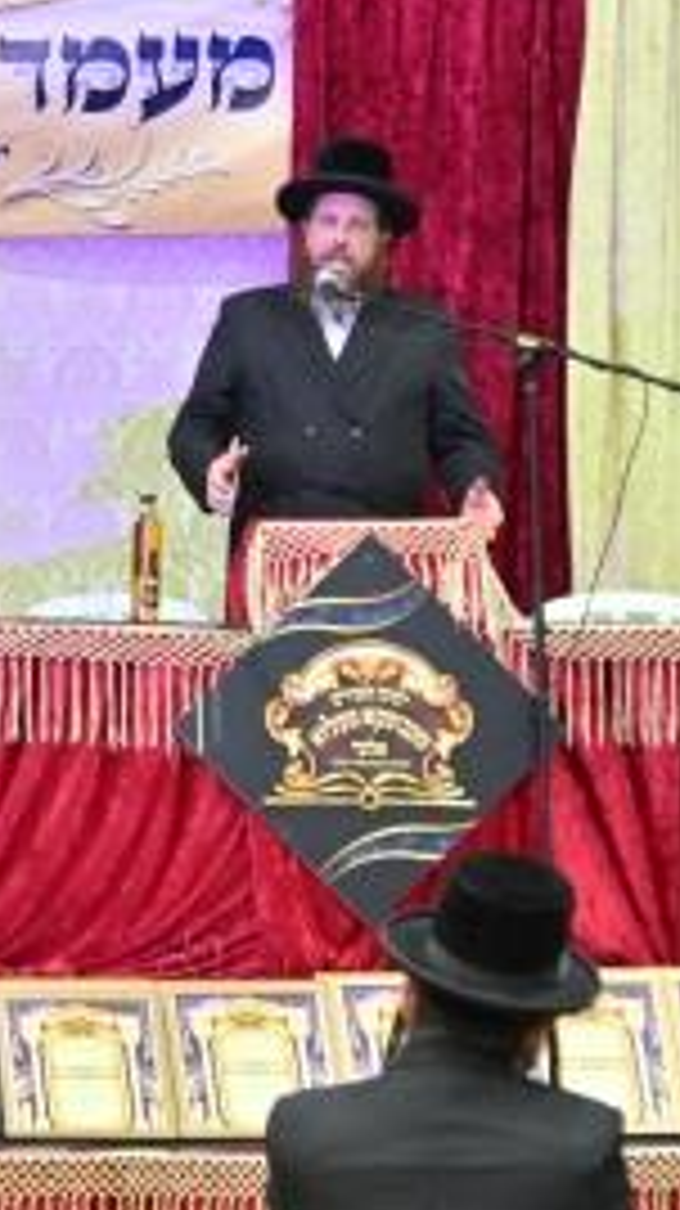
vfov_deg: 8.7
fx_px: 7930
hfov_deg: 4.9
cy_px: 407
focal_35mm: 247
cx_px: -383
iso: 1000
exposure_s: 1/200
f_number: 4
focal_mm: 62
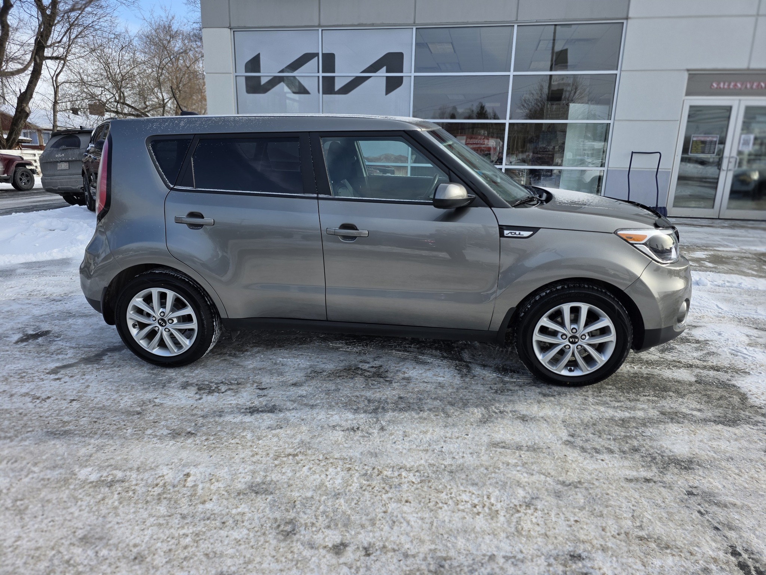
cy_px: 288
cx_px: 383
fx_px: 509
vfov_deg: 58.9
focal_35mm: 23
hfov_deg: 73.9
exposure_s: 1/2805
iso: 80
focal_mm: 6.3
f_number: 1.7
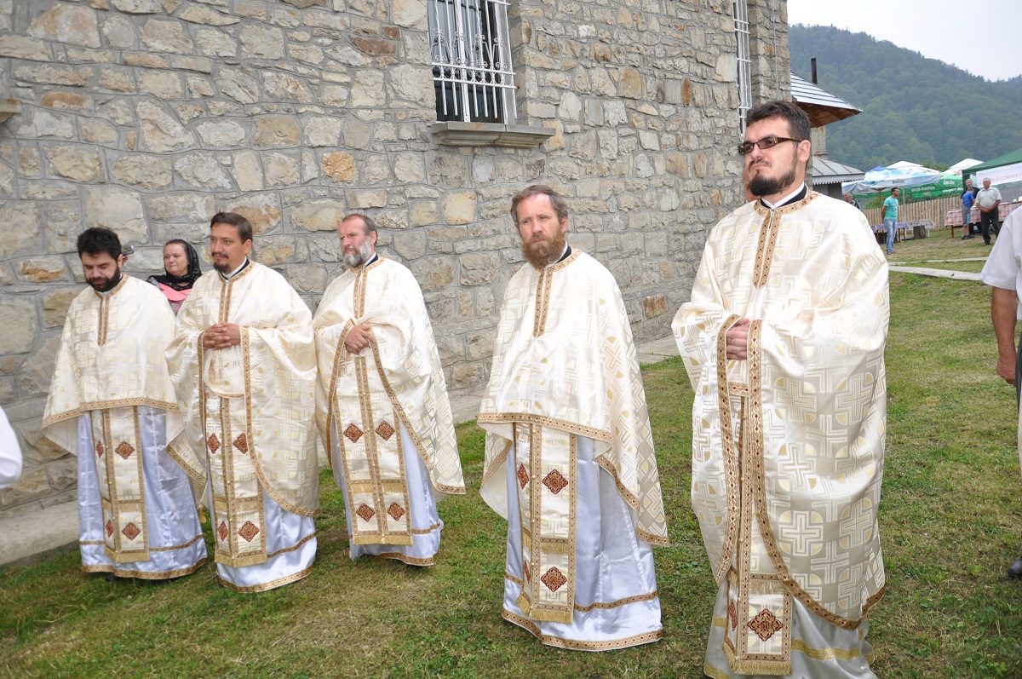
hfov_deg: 67.4
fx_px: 766
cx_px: 511
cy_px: 340
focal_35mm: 27
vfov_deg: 47.8
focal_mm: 18
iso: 200
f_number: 10
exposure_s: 1/200
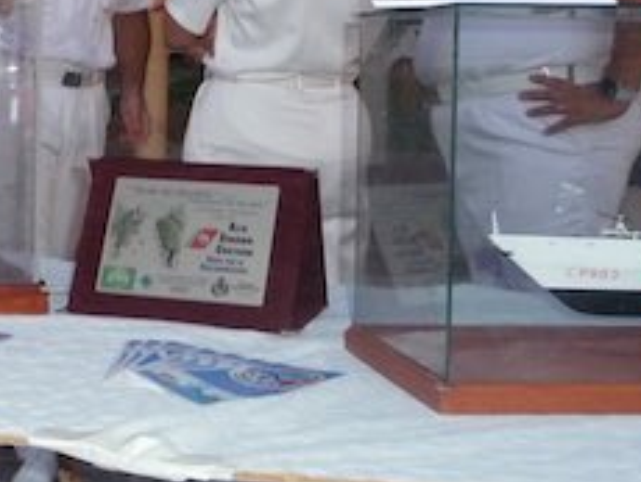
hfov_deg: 23.2
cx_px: -61
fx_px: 1464
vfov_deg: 18.6
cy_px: 145
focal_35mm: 79
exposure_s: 1/30
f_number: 3.3
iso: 400
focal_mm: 4.7
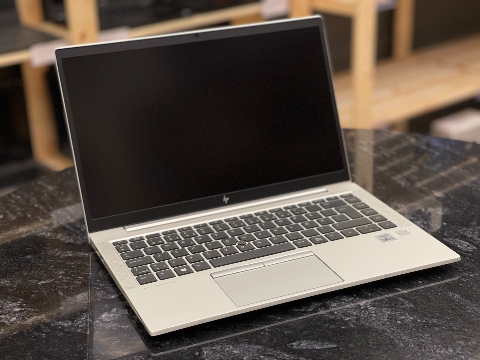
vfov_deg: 22.9
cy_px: 180
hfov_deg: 30.3
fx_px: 887
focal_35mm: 64
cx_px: 240
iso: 250
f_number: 2.2
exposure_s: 1/90
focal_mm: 7.5
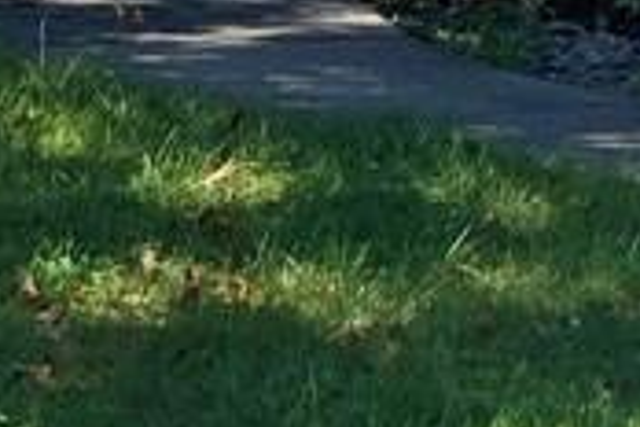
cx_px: 850
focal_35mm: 319
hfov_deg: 6.4
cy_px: -681
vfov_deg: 4.2
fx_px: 5671
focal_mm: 6
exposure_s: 1/592
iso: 16
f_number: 2.4
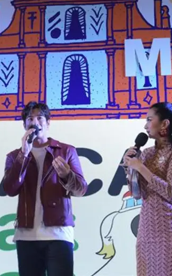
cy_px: 138
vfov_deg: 25.8
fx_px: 600
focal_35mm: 80
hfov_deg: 16.2
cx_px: 45
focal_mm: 52
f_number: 4
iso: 320
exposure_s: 1/160
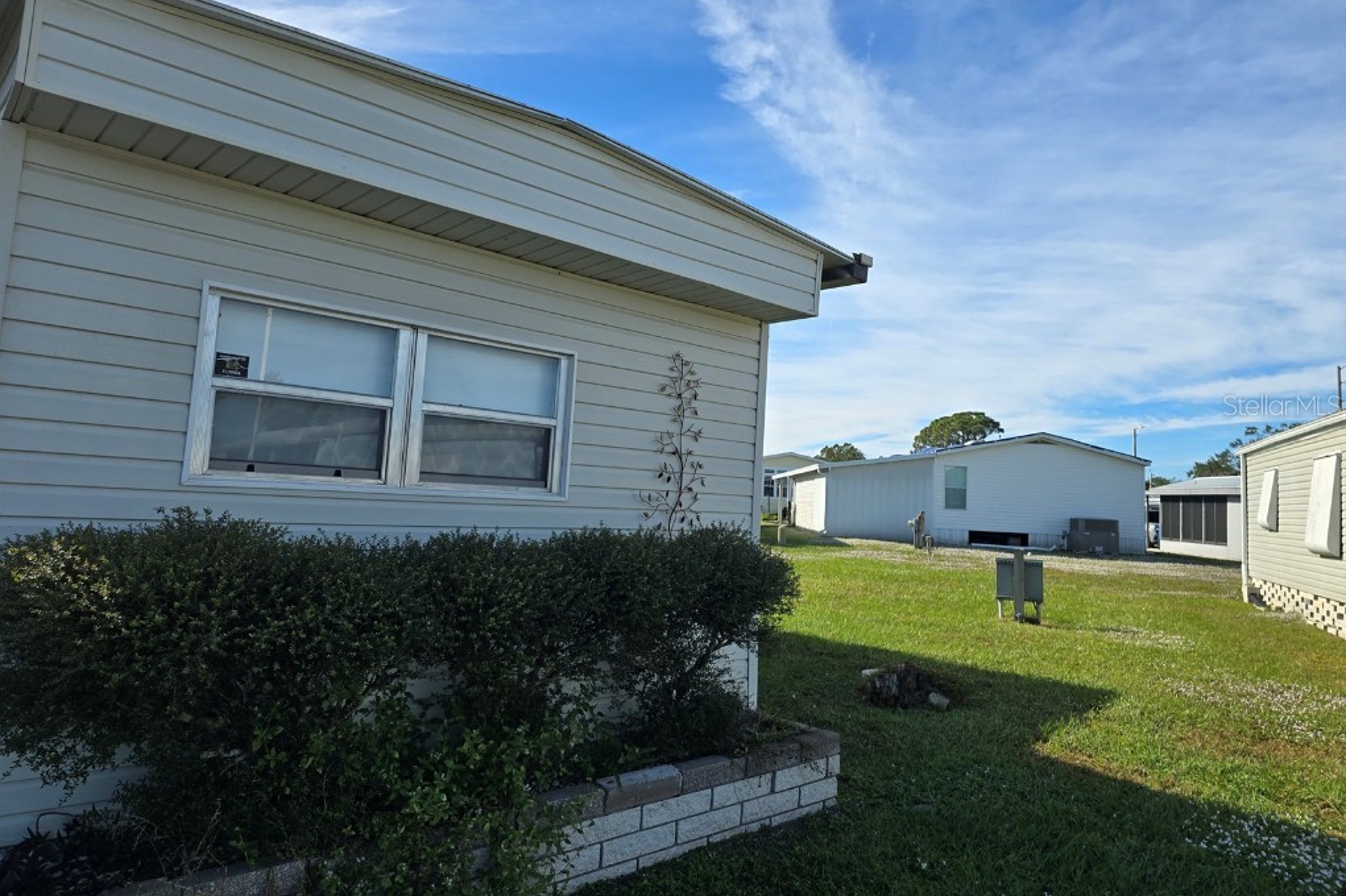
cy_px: 405
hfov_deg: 73.8
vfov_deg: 53.0
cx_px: 672
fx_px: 897
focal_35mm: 24
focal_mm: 6.3
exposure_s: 1/694
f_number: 1.7
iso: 12
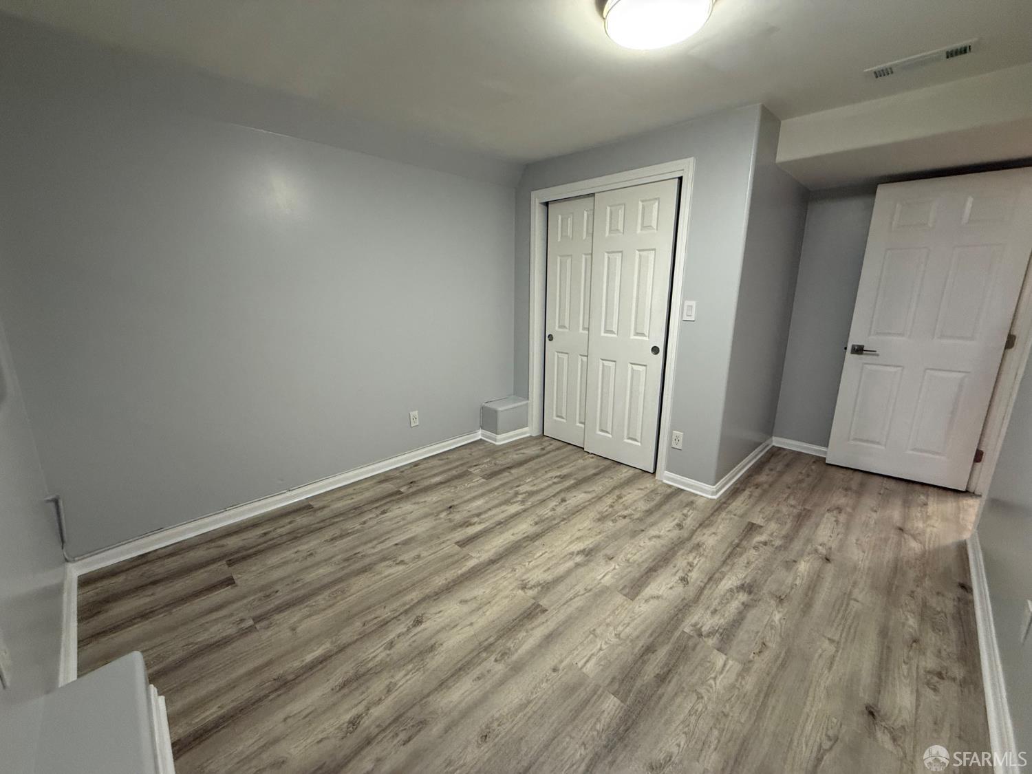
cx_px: 516
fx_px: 417
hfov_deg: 102.1
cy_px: 387
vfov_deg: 85.7
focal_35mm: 14
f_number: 2.2
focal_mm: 2.22
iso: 320
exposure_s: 1/60
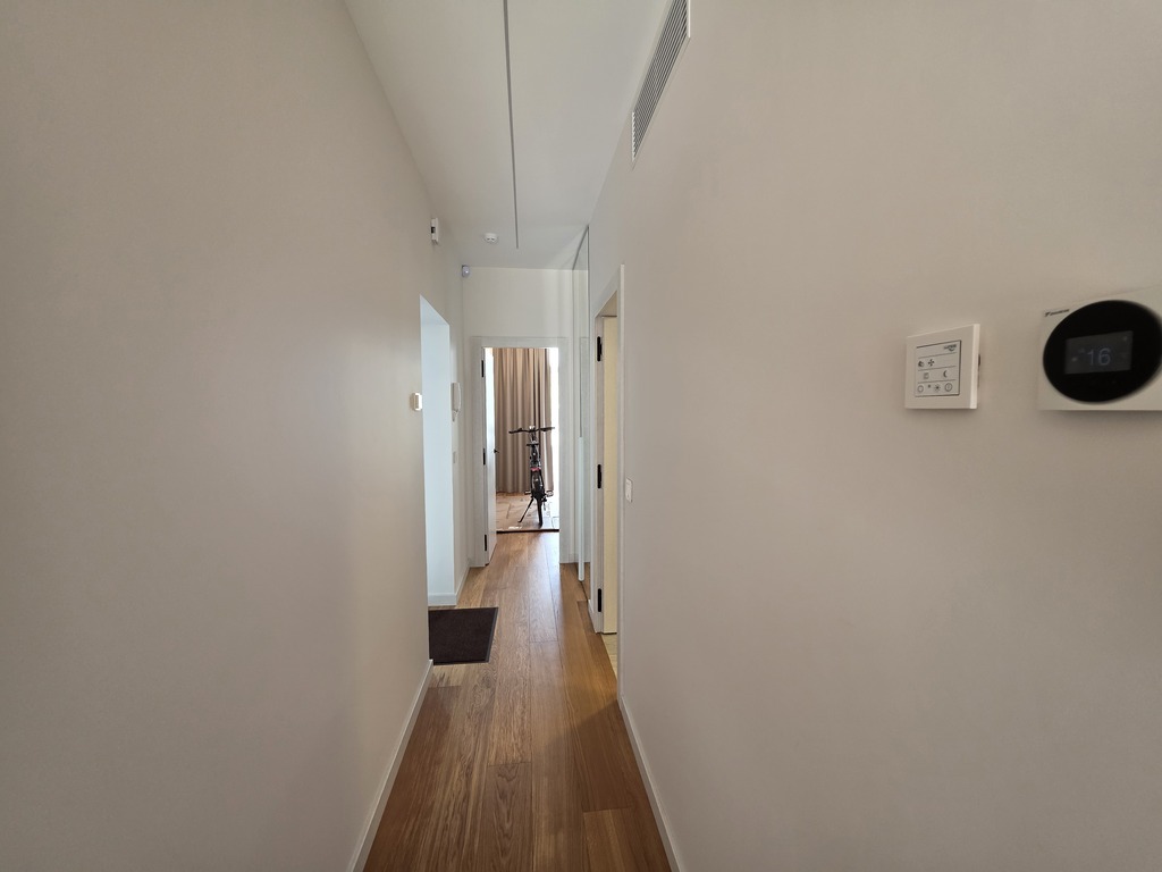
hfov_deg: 106.2
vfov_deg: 89.9
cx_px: 581
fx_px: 436
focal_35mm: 13
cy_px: 436
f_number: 1.9
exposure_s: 1/100
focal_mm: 2.2
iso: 200
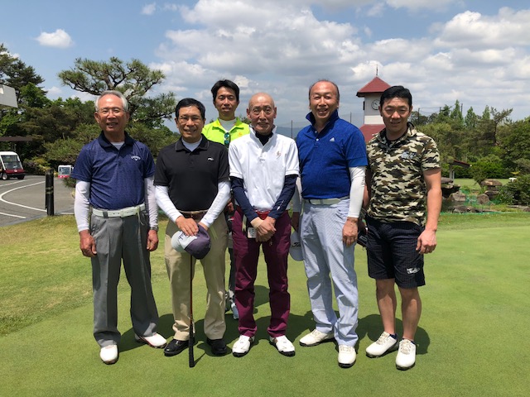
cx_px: 265
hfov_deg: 63.4
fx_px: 429
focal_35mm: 28
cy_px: 198
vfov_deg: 49.7
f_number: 1.8
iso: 20
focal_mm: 3.99
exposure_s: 1/2558
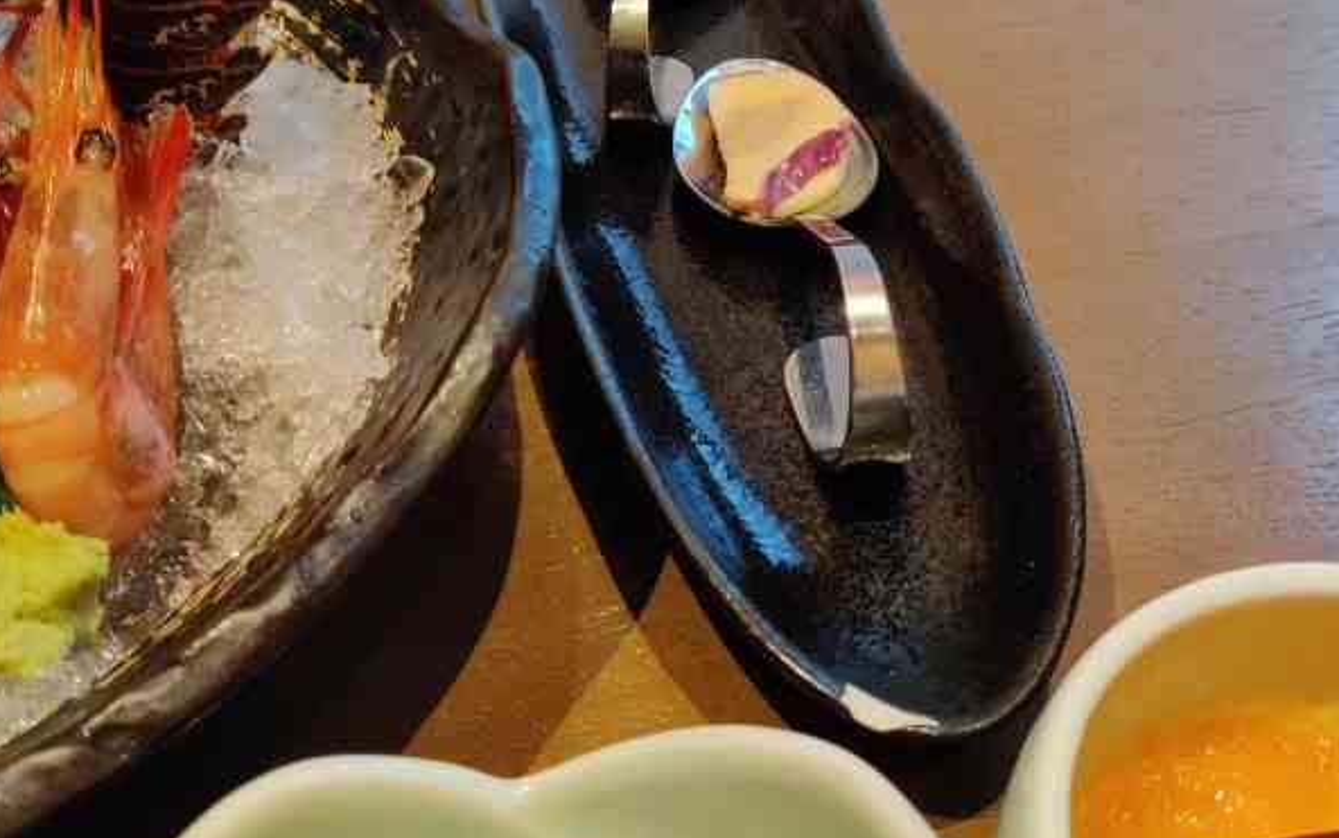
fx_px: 1643
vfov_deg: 27.9
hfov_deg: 44.3
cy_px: 146
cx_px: 741
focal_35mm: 45
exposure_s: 1/33
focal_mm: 4.75
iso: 640
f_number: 1.75
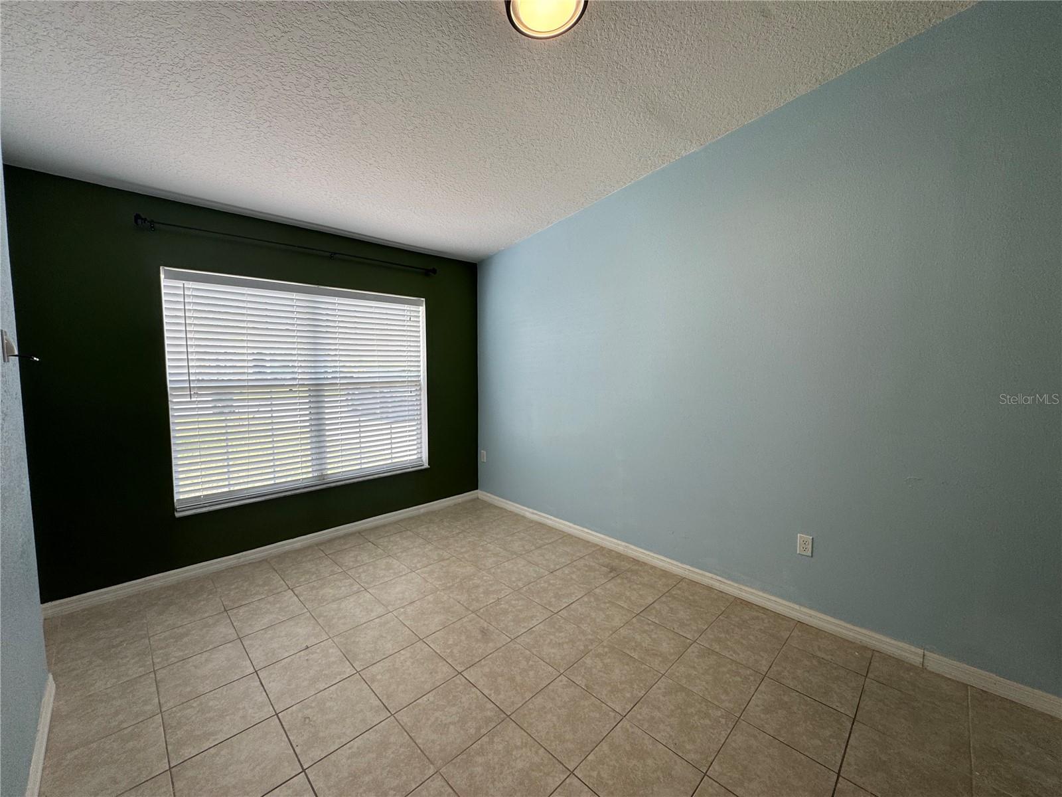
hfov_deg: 102.1
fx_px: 430
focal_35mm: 14
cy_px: 398
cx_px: 531
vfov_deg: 85.7
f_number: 2.2
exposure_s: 1/99
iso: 64
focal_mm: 2.22
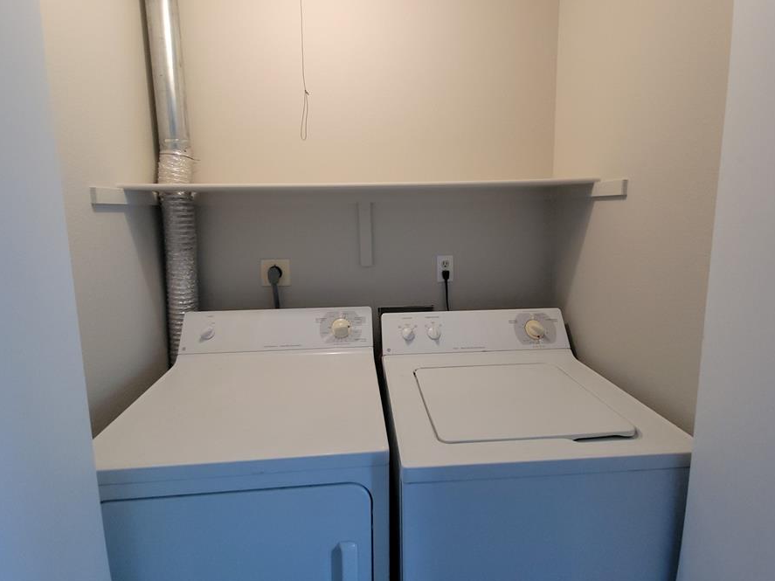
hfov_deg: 98.1
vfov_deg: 81.3
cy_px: 250
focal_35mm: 15
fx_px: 336
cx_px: 376
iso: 200
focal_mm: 2.2
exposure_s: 1/60
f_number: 2.2
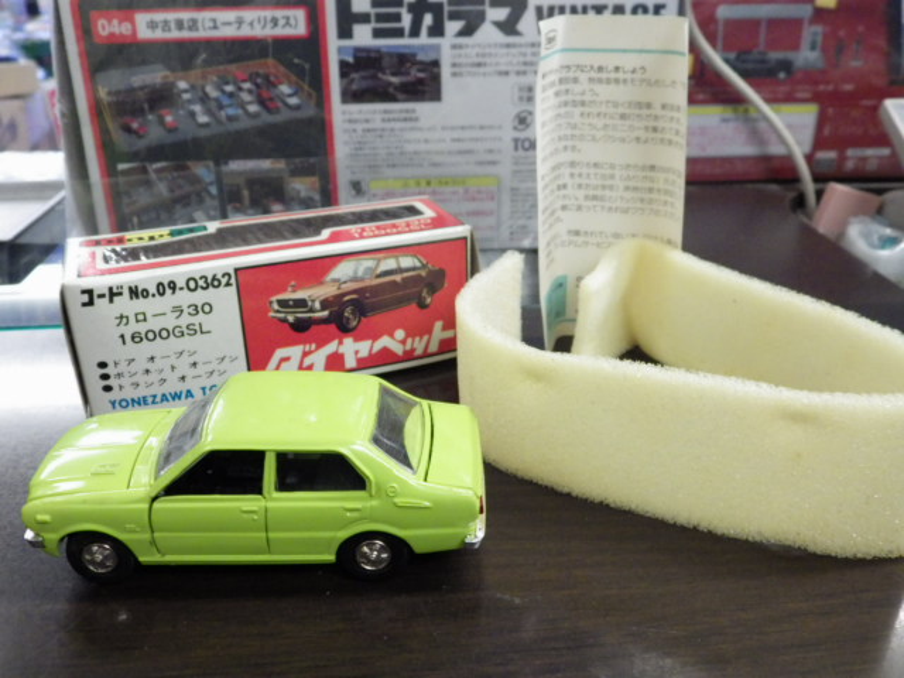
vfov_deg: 41.8
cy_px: 339
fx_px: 888
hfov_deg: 54.0
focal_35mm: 34
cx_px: 452
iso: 800
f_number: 3.4
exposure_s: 1/50
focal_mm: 6.2
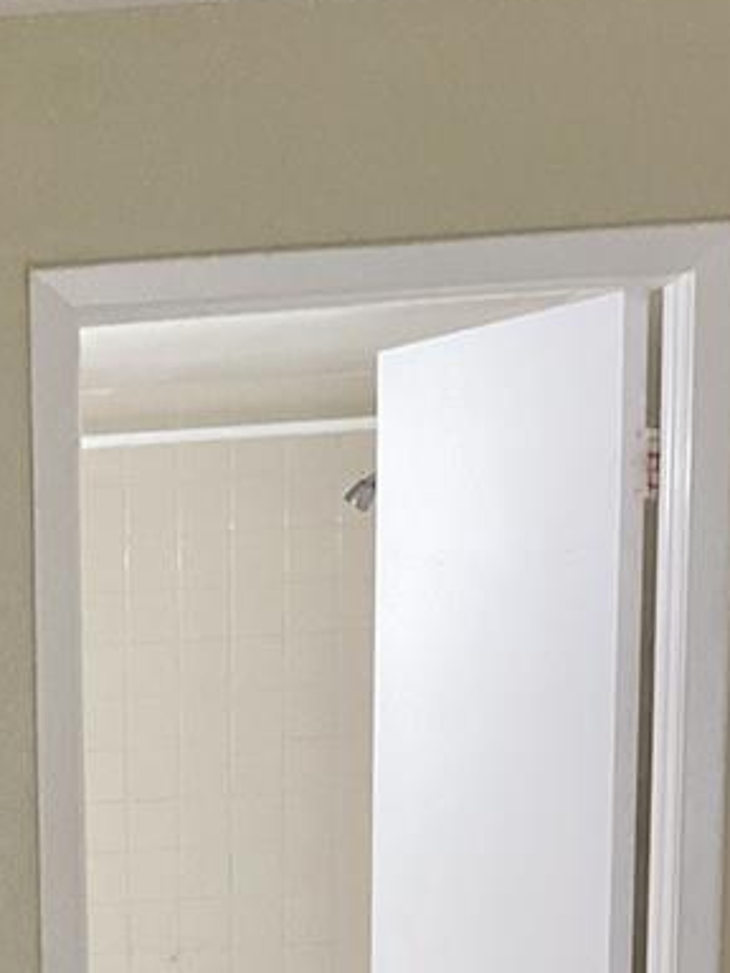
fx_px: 2727
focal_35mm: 97
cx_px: -342
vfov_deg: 18.9
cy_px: 1239
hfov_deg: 14.3
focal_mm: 3.3
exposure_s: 1/60
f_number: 2.4
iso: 125
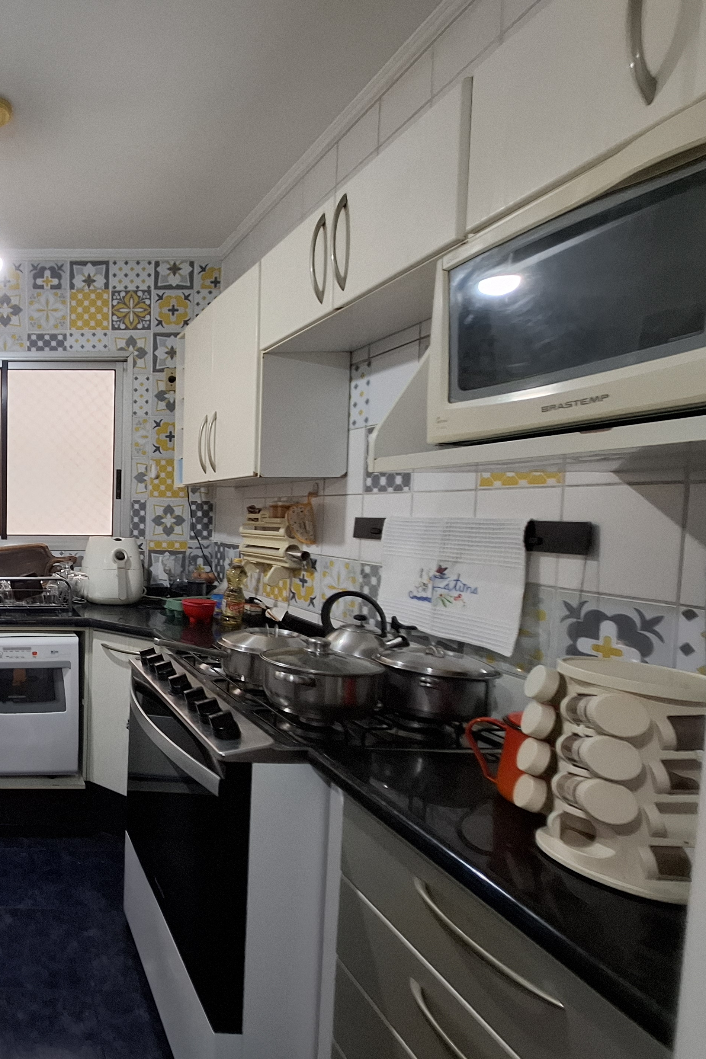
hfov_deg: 49.5
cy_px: 547
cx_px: -33
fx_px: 559
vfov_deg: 86.9
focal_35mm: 19
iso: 80
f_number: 2.2
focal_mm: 1.74
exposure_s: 1/24
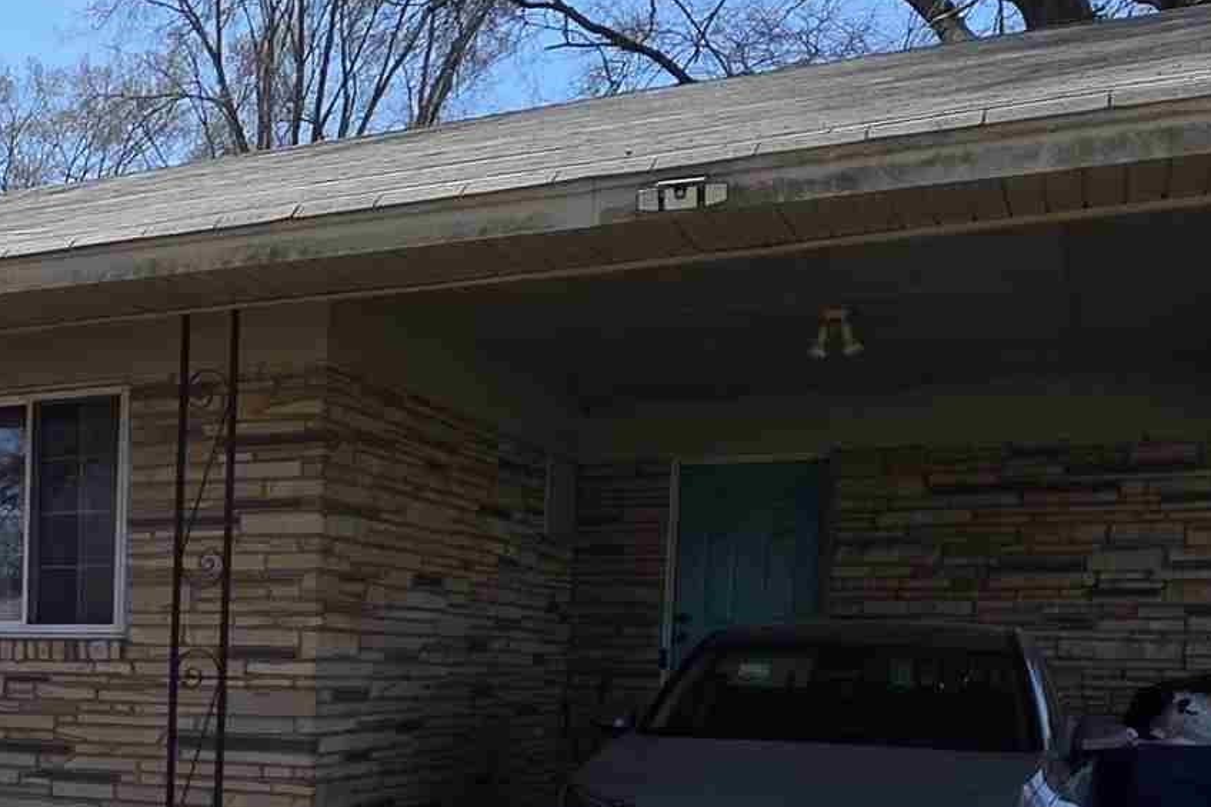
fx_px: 1648
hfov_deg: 34.5
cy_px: 784
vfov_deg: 26.2
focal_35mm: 49
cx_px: -141
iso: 40
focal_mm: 2.2
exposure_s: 1/1765
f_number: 1.9
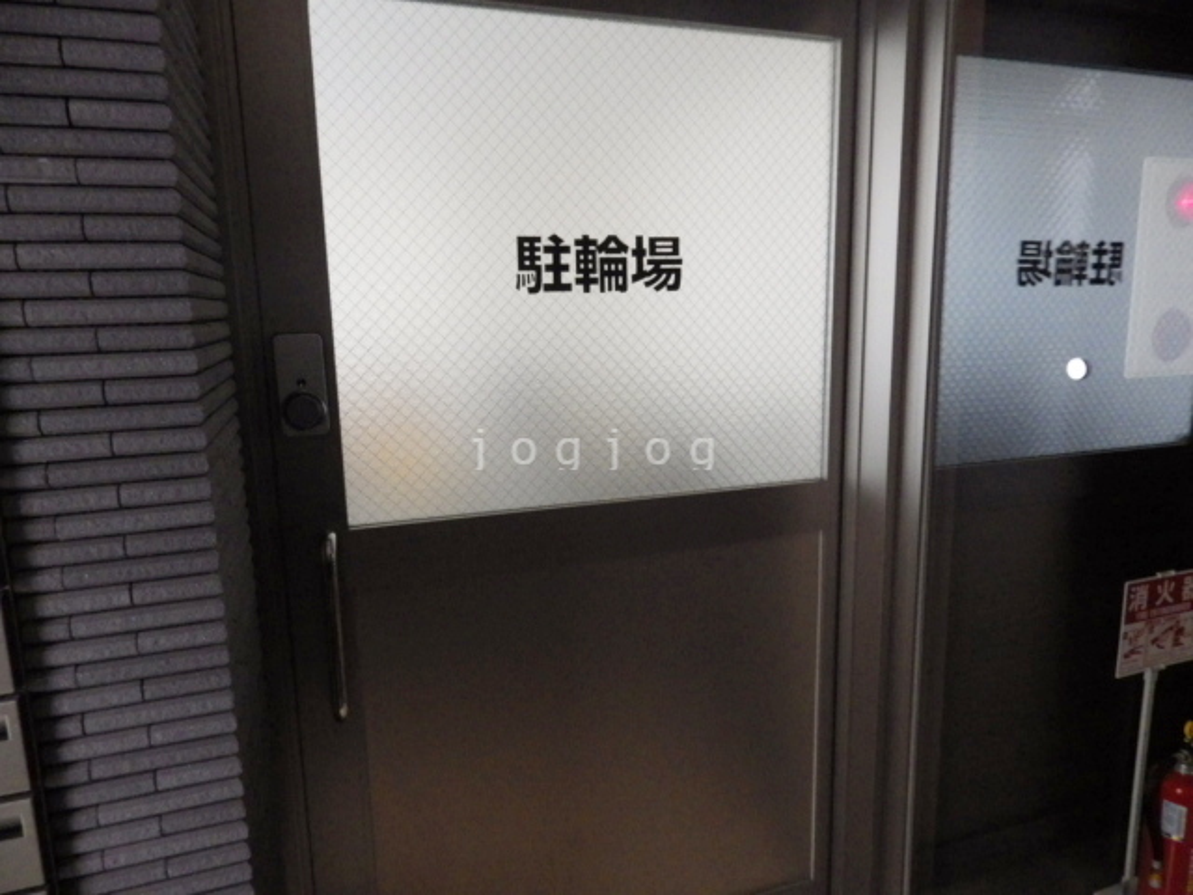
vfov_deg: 61.1
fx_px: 758
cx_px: 596
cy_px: 448
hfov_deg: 76.4
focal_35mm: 22
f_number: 3.1
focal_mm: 4
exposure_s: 1/30
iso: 800
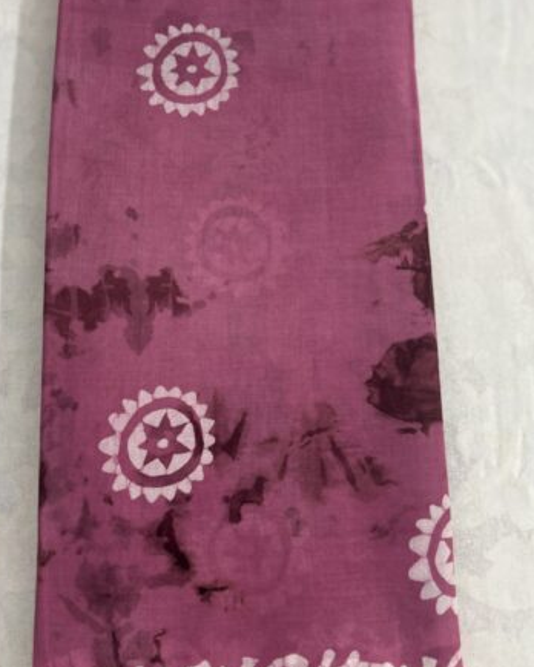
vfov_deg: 51.5
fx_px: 691
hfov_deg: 42.1
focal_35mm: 35
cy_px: 328
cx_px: 230
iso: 100
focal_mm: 5.7
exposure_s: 1/50
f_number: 1.5
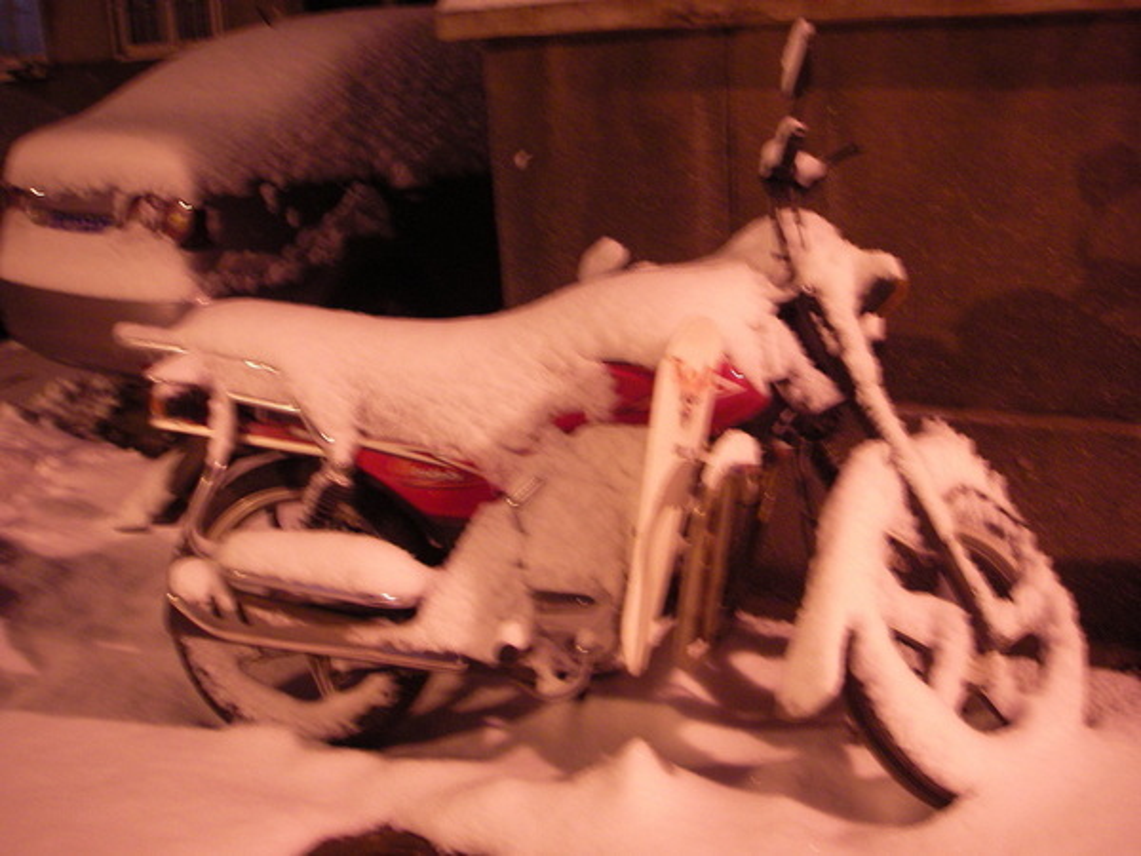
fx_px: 1253
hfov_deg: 49.0
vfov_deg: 37.7
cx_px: 570
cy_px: 428
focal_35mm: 38
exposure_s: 1/2
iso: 149
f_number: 3.3
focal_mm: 6.3
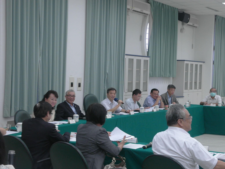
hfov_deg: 27.0
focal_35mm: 72
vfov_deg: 20.4
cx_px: 112
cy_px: 84
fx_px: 468
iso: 200
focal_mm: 15.6
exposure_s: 1/60
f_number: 2.9
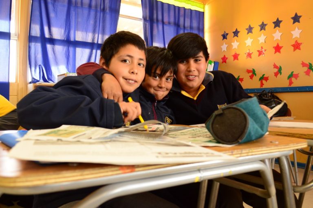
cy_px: 104
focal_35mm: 33
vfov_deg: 39.9
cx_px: 156
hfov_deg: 57.3
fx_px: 287
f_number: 5
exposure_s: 1/25
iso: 800
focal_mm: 22
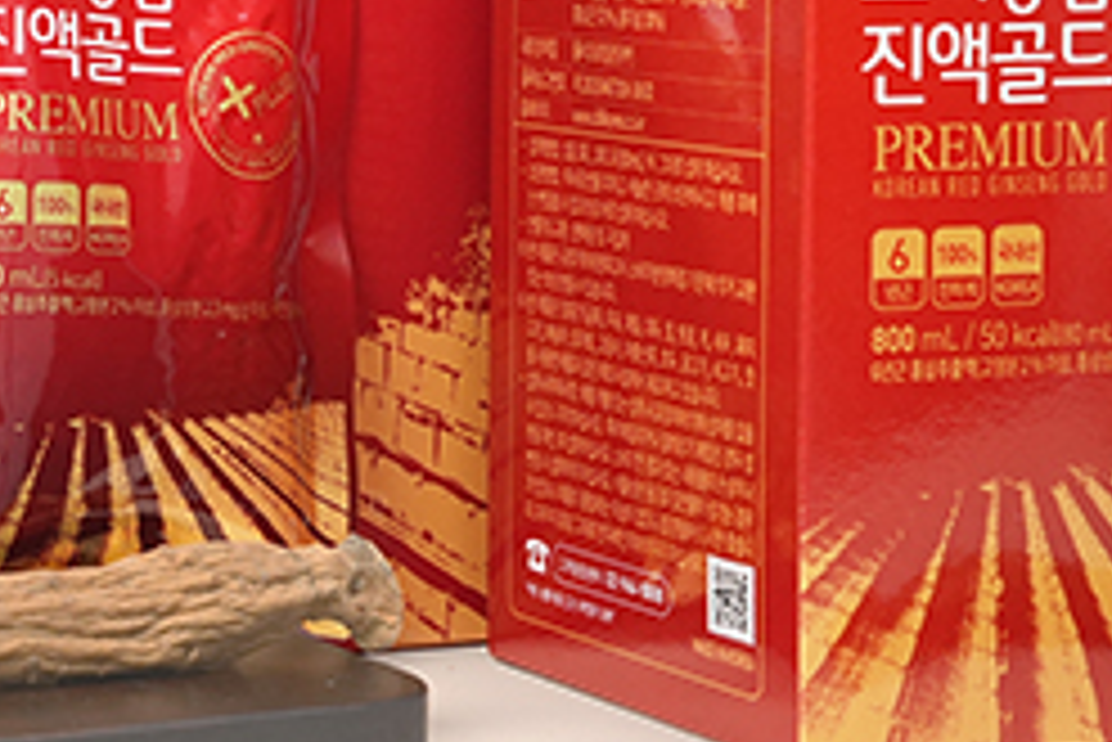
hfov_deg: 14.5
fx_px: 4296
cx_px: 27
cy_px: 65
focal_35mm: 139
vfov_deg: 9.8
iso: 1000
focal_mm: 49
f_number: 11
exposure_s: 1/60
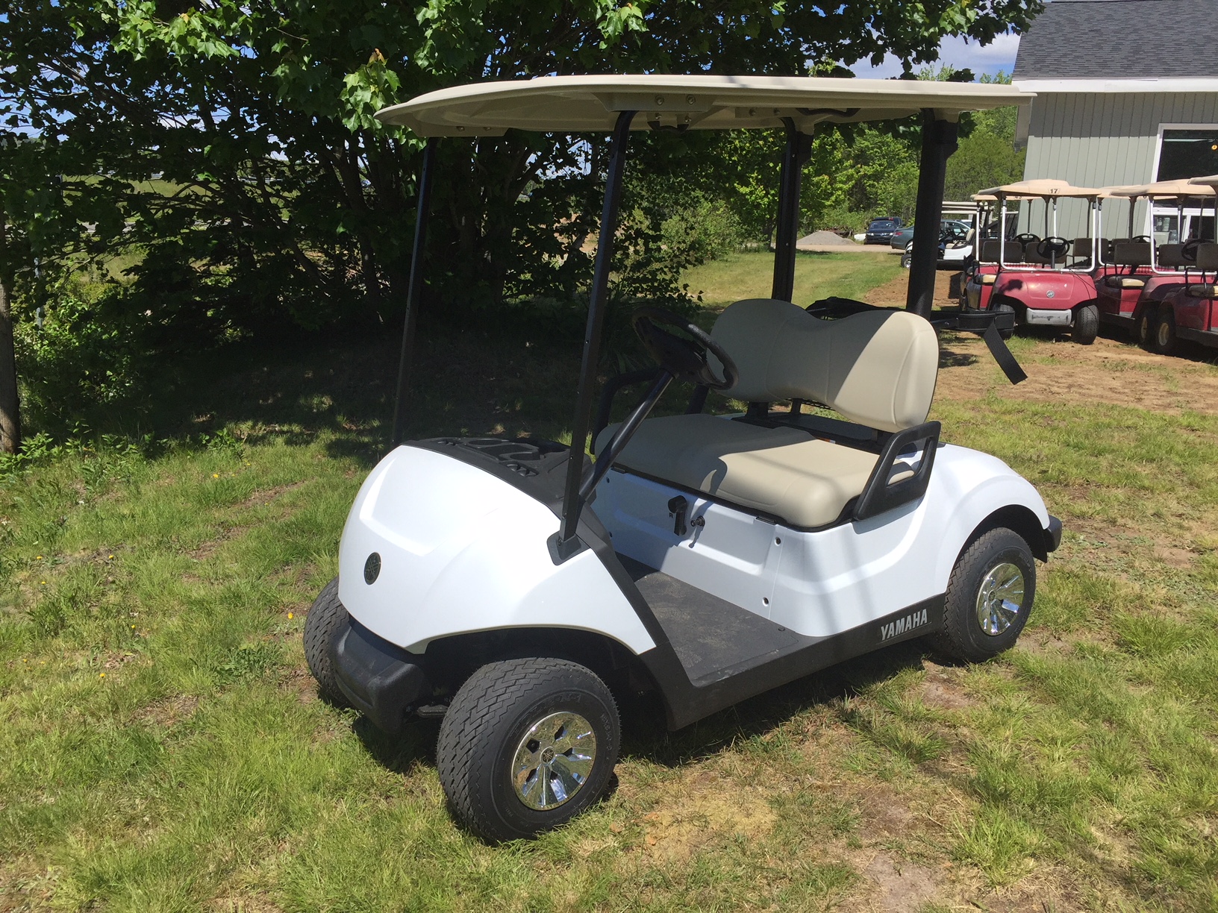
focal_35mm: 29
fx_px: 1020
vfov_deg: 48.2
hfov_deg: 61.7
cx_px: 609
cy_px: 456
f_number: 2.2
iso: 32
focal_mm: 4.15
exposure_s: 1/2825
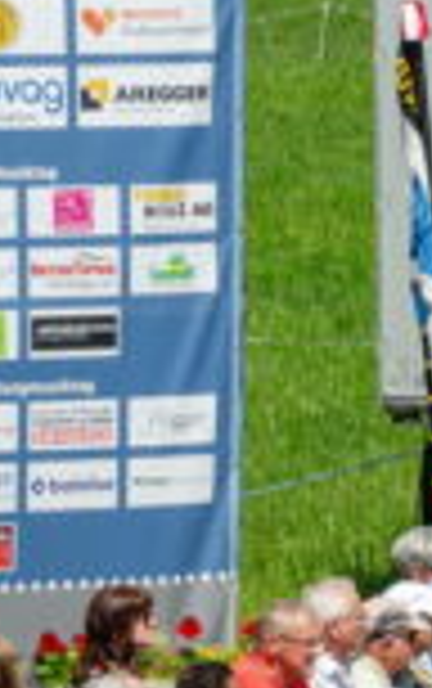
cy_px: 630
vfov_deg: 4.6
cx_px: 1314
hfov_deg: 2.9
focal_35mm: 453
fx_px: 8509
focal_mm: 70
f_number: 13
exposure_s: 1/250
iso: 160
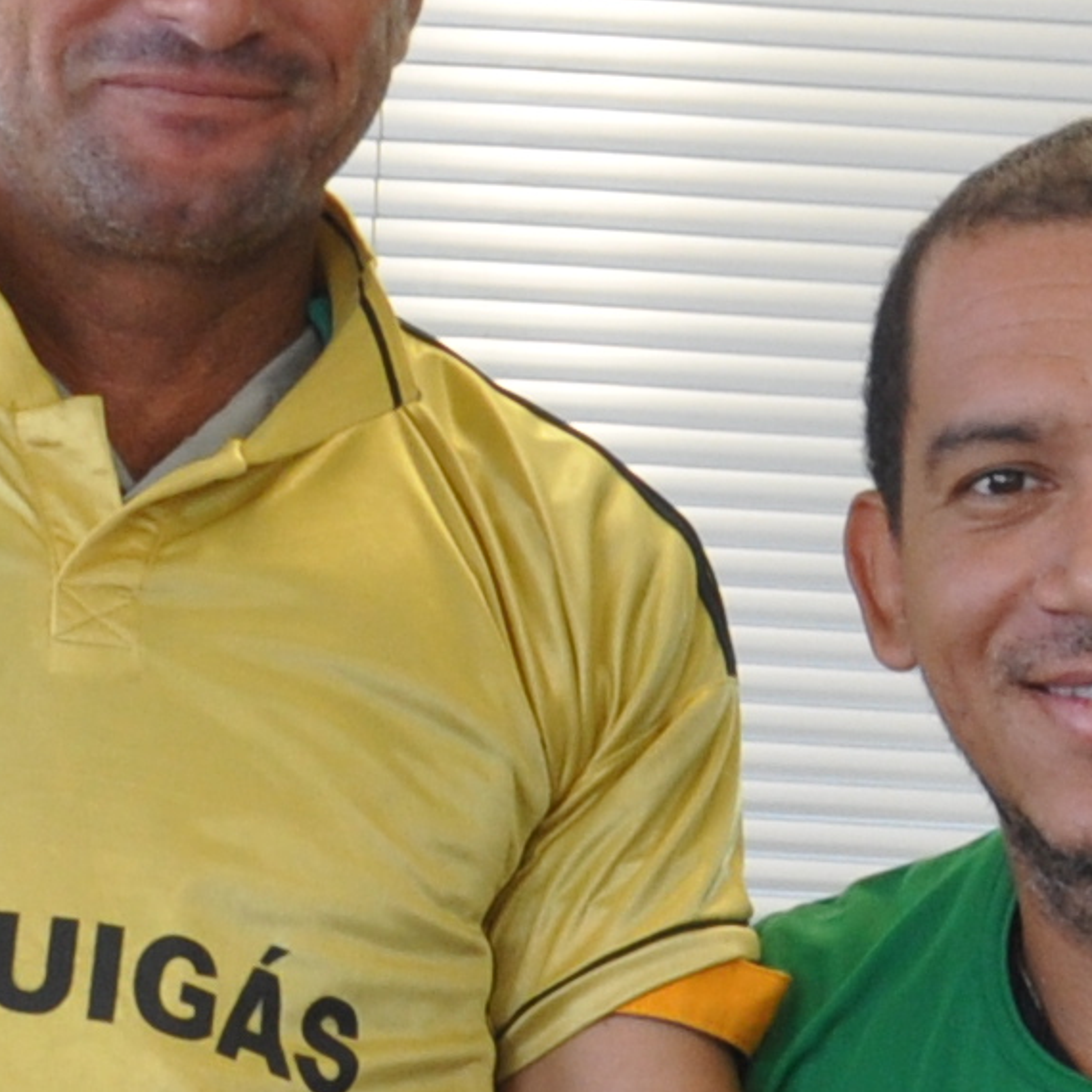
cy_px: 1218
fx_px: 7181
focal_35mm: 201
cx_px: -469
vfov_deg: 8.6
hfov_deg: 8.5
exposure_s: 1/40
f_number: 6.3
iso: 400
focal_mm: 21
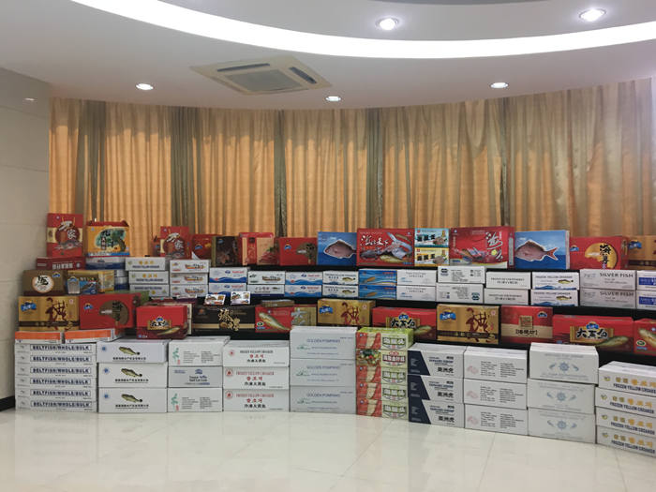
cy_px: 246
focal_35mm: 29
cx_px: 328
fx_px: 550
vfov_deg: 48.2
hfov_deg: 61.7
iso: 40
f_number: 2.2
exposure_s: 1/33
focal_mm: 4.15
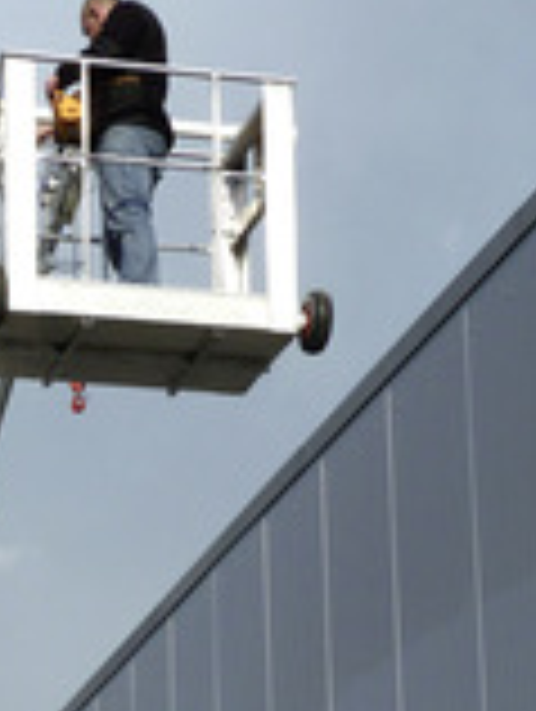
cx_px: -106
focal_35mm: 121
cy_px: 850
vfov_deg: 15.7
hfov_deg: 12.0
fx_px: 2491
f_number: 5.6
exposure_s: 1/500
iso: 80
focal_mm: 7.9
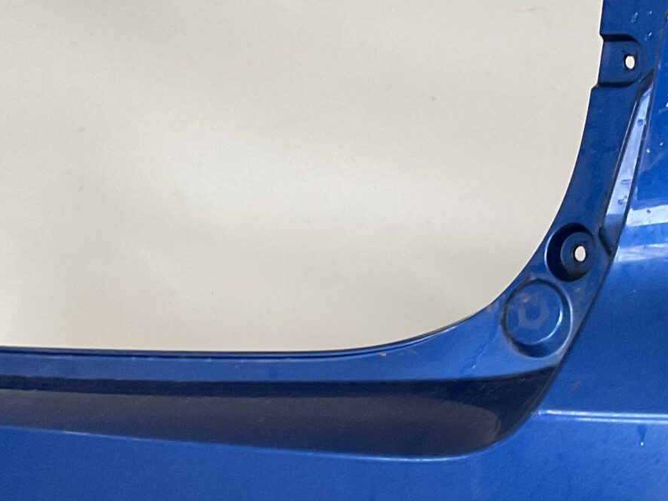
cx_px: 477
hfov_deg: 23.1
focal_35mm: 84
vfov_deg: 17.1
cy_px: 531
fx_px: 1621
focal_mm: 3
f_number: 1.8
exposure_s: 1/50
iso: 160
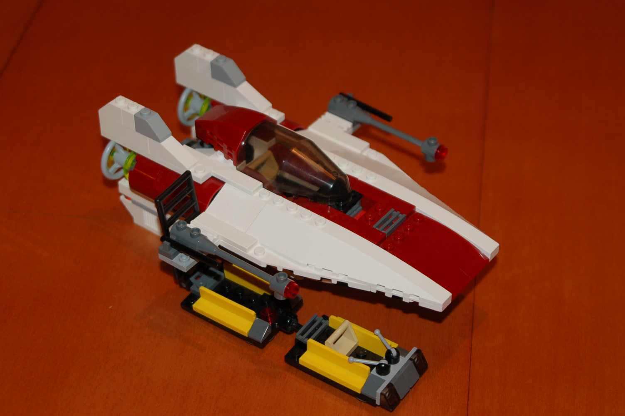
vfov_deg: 18.1
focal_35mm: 75
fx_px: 1301
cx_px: 312
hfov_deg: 27.0
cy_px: 208
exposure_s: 1/60
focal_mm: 50
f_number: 4.5
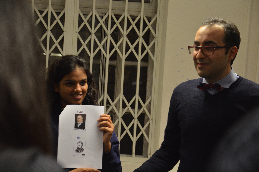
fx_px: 808
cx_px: 130
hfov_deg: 18.2
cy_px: 86
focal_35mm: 112
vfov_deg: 12.1
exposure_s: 1/30
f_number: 5.3
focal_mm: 75
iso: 1000
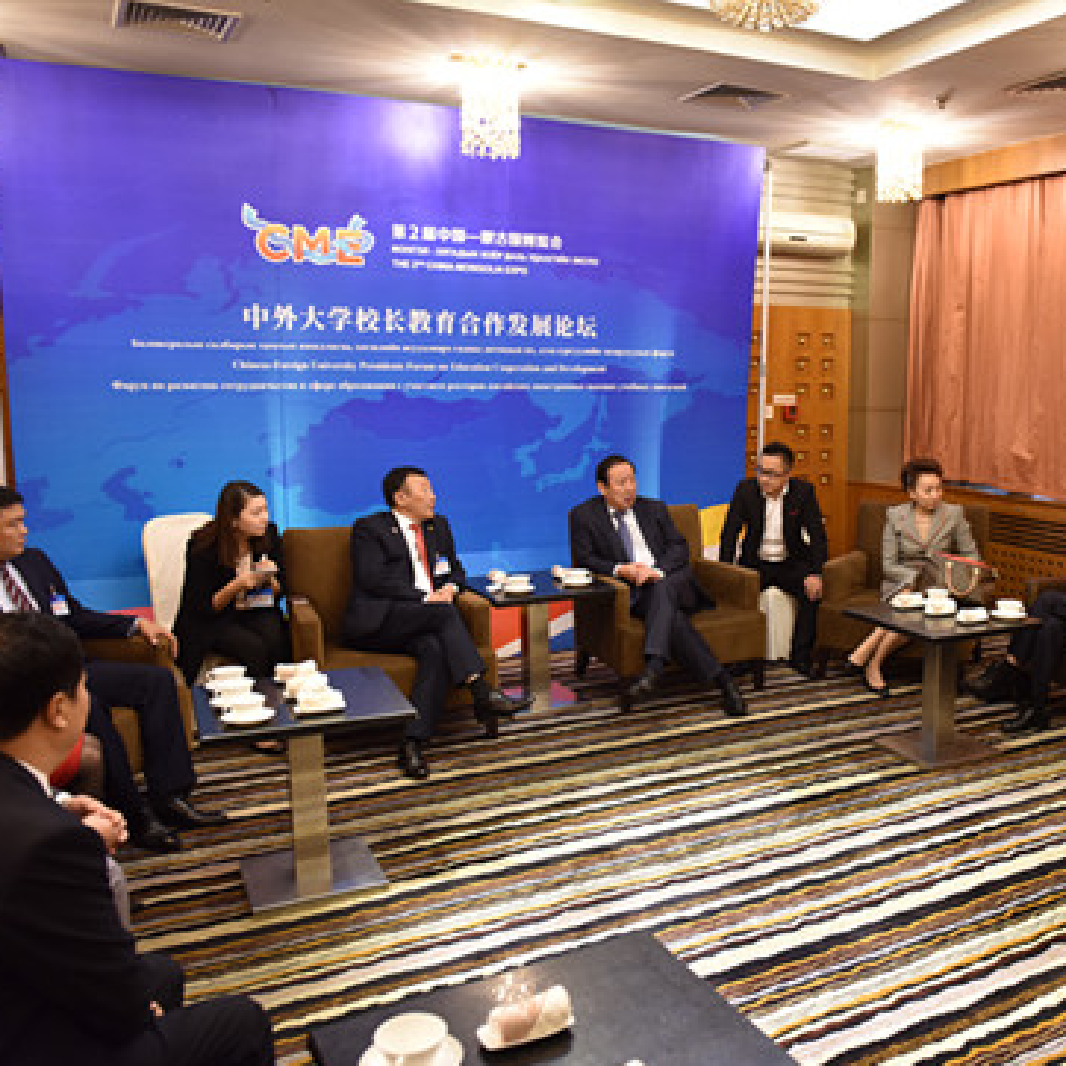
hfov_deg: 51.2
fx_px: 1080
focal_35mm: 31
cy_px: 536
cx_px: 742
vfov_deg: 52.5
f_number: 3.2
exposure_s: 1/40
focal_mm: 24
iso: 1000
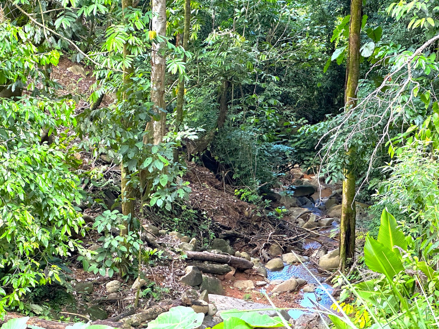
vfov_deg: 19.1
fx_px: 977
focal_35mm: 77
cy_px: 164
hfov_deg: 25.3
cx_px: 220
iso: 250
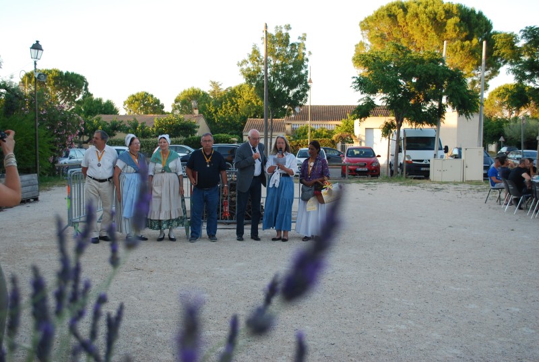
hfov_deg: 53.0
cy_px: 181
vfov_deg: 37.0
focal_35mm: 36
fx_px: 540
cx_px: 270
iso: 200
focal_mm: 24
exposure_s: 1/80
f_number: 4.5
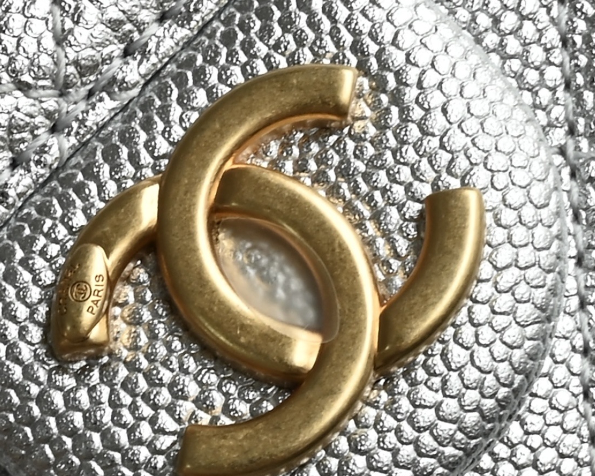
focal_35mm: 82
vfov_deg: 18.7
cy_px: 285
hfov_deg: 23.3
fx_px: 1444
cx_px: 265
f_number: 22
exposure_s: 1/13
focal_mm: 59
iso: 250
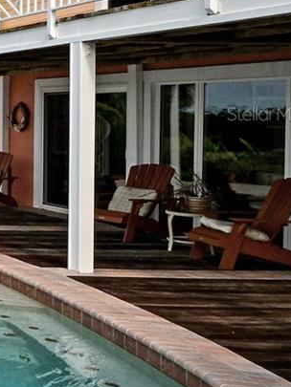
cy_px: 114
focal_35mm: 57
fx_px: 639
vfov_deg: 33.3
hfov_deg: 14.0
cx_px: -454
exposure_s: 1/200
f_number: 22
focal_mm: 10
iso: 500
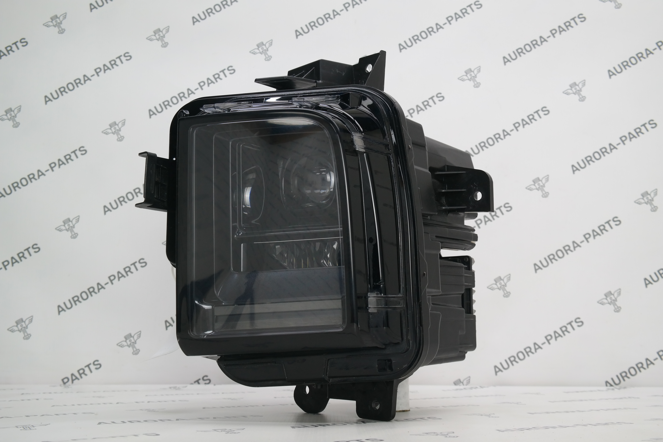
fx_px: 755
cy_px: 221
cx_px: 332
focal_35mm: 41
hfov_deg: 47.4
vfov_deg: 32.6
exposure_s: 1/50
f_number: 7.1
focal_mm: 27
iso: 400
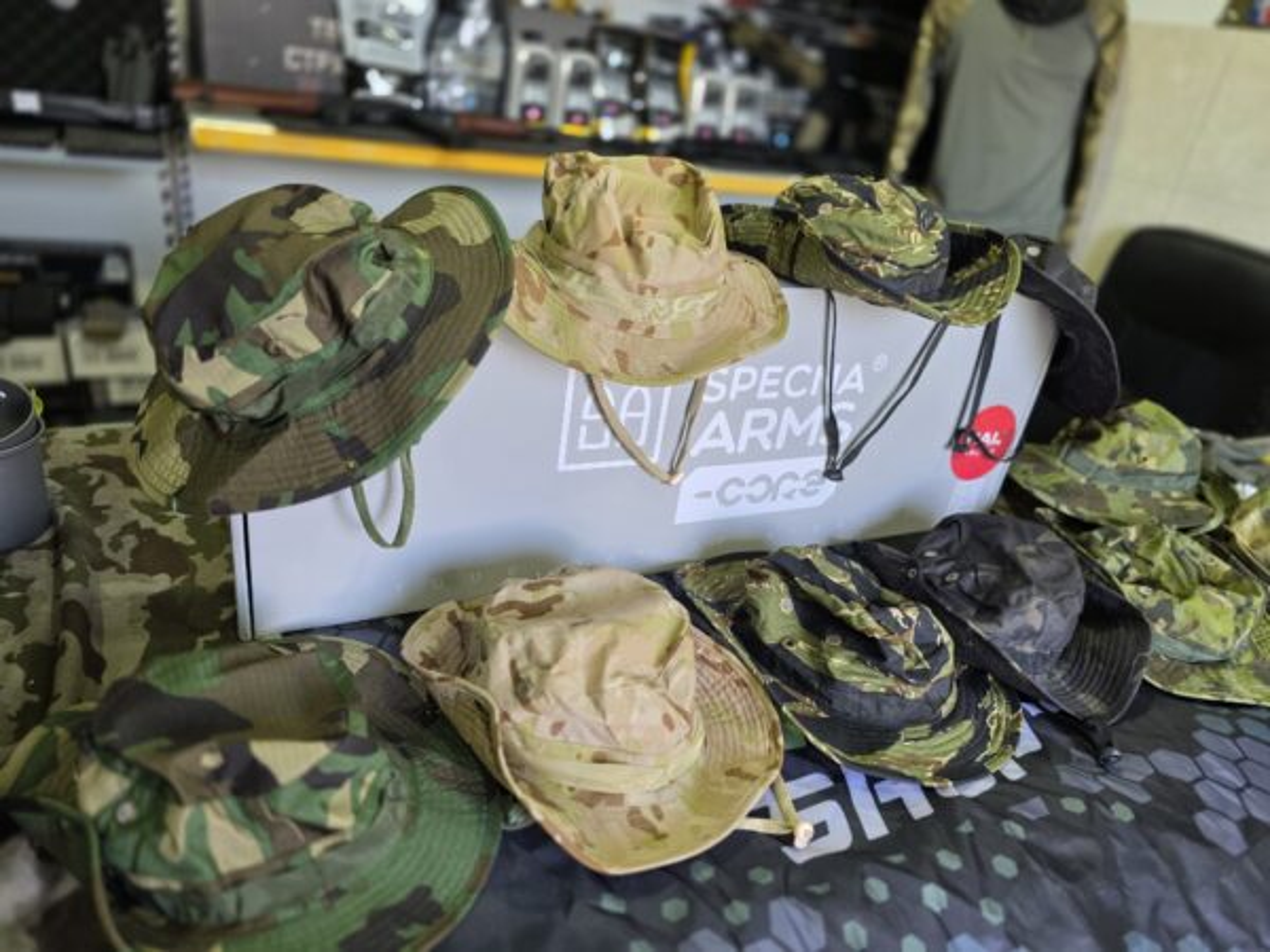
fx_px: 844
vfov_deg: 58.9
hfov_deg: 73.9
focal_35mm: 23
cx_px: 635
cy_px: 476
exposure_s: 1/100
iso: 200
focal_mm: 6.3
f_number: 1.7
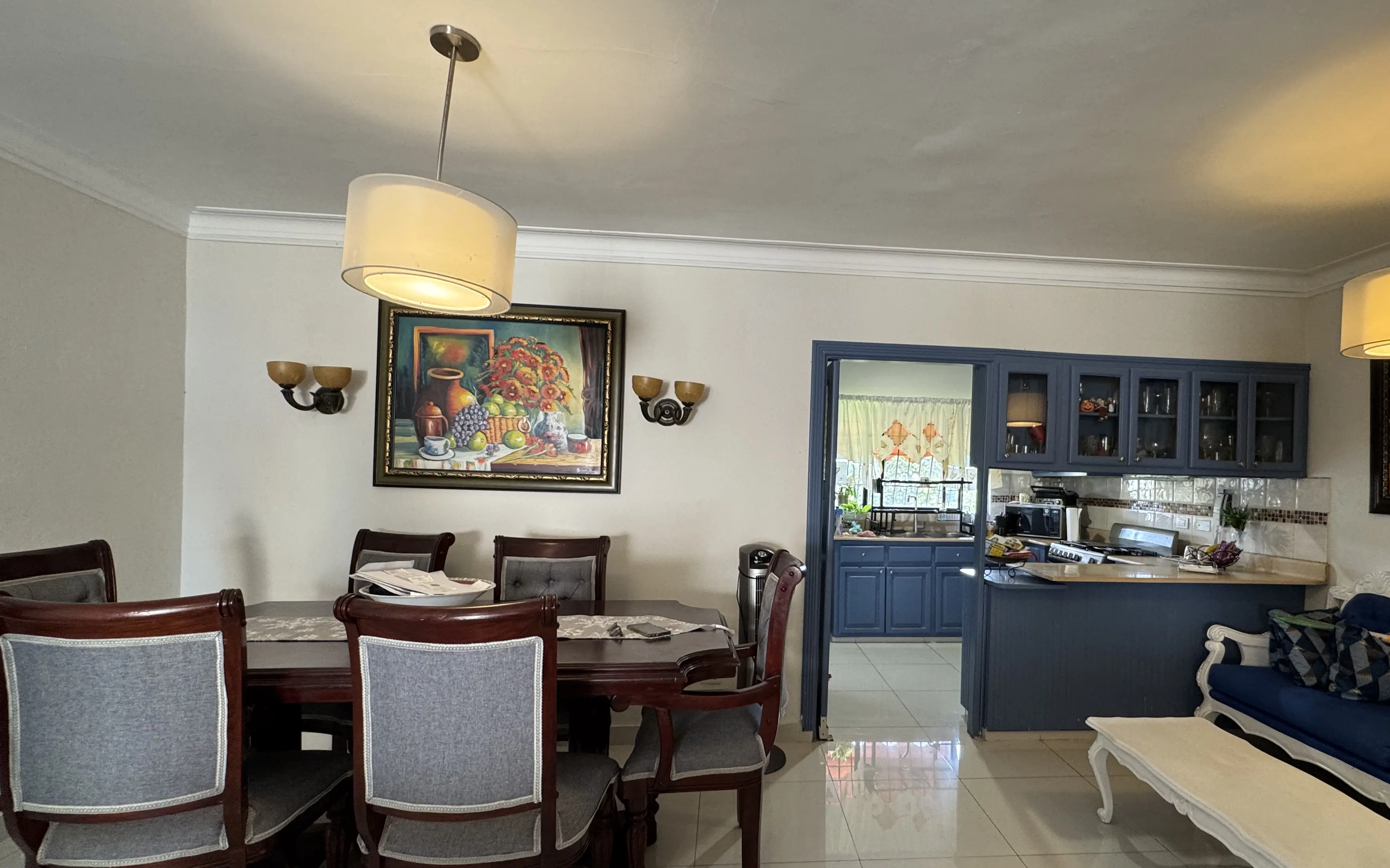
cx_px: 781
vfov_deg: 67.8
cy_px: 481
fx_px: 644
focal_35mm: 17
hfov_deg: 93.9
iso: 200
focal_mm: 2.22
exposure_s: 1/60
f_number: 2.2
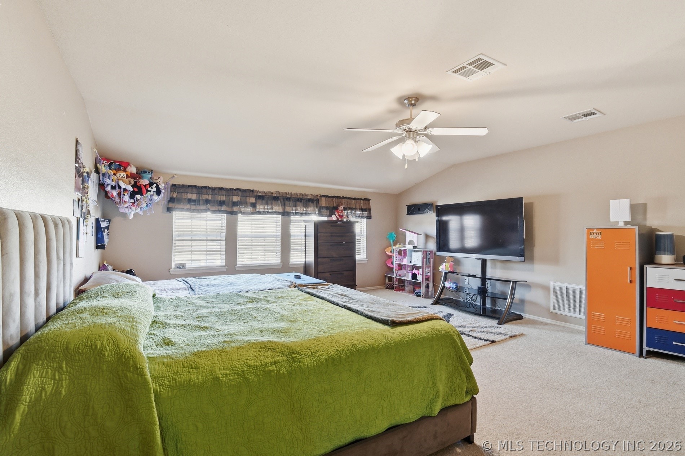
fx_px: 285
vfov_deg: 77.3
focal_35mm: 15
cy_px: 228
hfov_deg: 100.4
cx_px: 342
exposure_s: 1/20
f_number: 9
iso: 250
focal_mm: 10
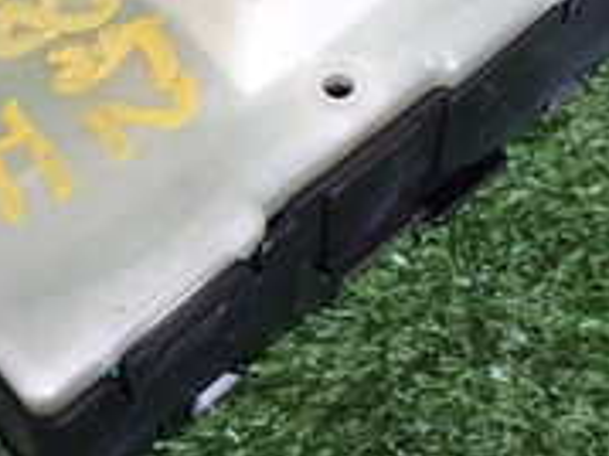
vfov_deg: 17.1
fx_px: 1477
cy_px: -27
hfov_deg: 23.1
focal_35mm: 84
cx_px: 439
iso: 200
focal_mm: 4.5
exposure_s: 1/40
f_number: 2
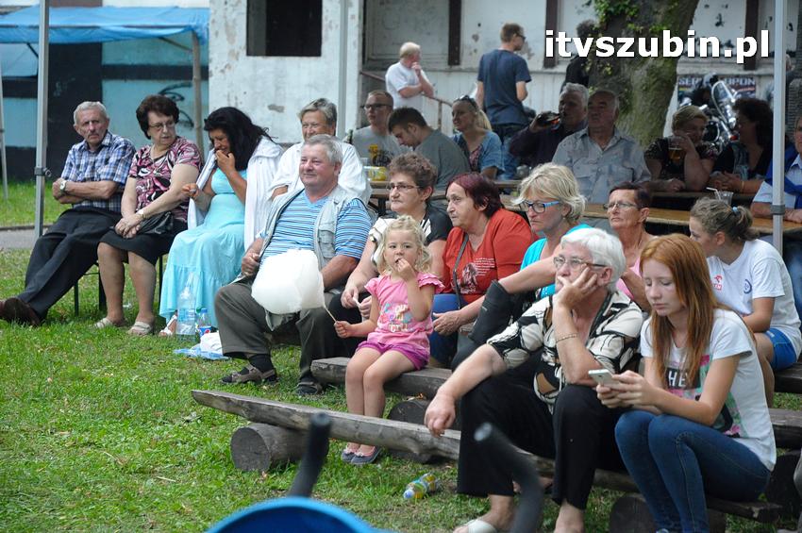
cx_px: 401
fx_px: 2337
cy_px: 266
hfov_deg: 19.5
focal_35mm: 105
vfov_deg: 13.0
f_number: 4.5
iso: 2500
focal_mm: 70
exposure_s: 1/100
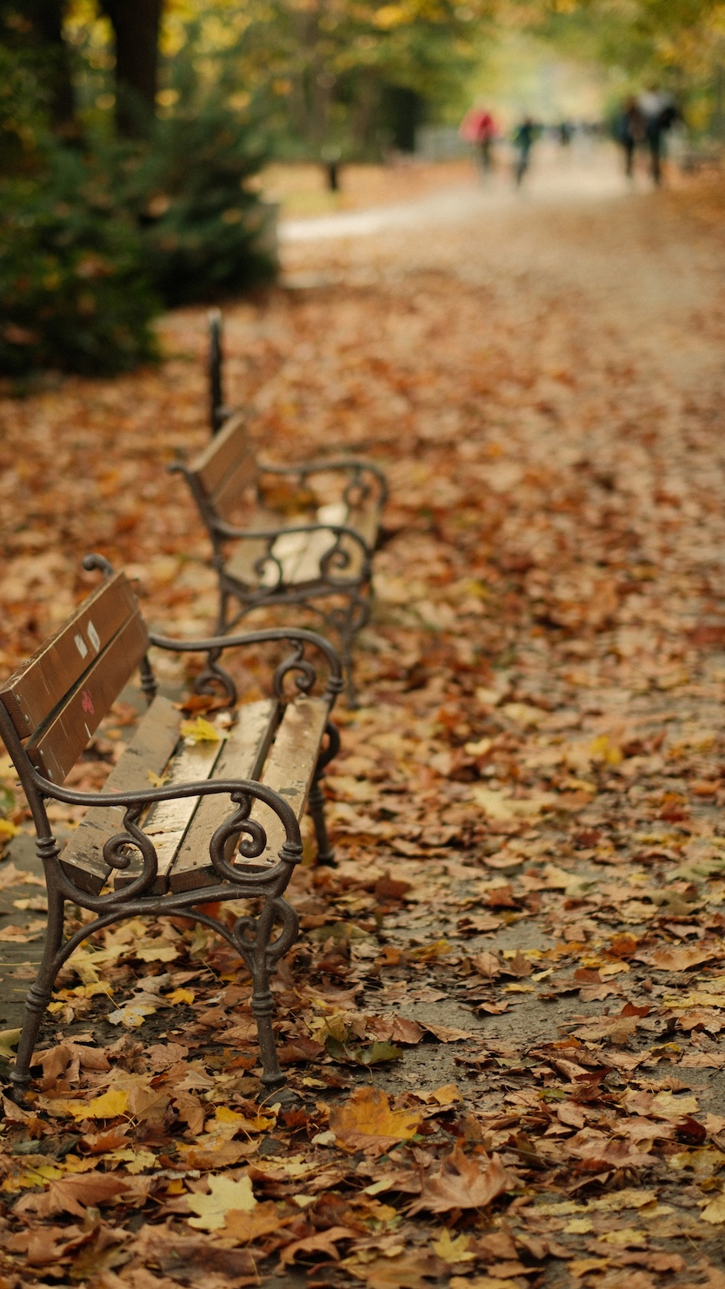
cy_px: 641
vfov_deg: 23.9
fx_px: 3042
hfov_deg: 13.6
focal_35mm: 89
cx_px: 296
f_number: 1.2
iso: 400
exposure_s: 1/500
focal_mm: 56
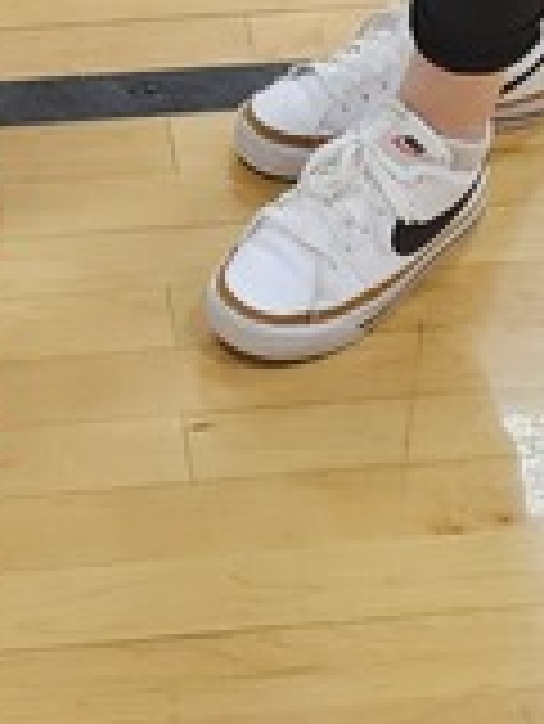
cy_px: -962
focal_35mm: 146
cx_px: 184
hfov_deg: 10.2
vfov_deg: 11.4
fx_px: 3055
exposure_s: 1/120
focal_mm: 6.3
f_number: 1.7
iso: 500
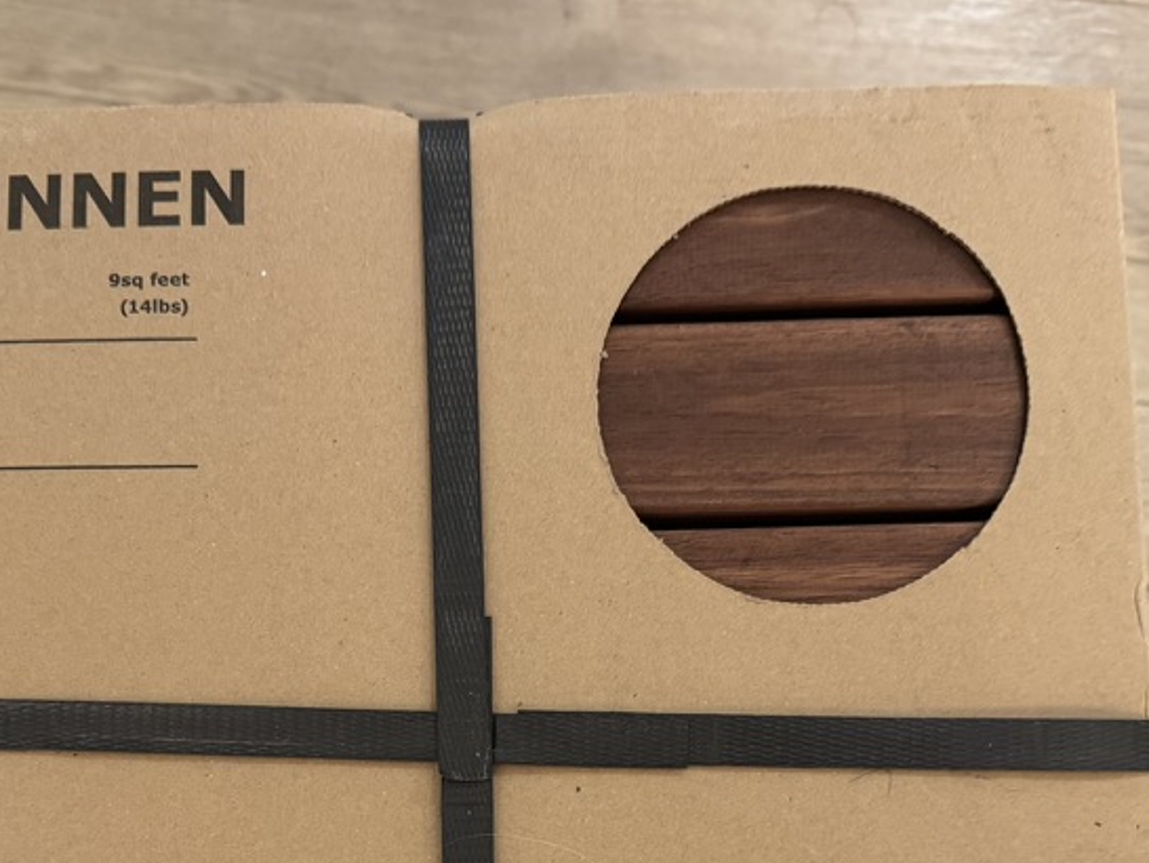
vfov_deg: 30.8
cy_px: 775
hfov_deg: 42.0
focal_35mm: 45
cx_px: 507
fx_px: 1494
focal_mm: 6.76
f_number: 1.78
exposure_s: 1/50
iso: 500
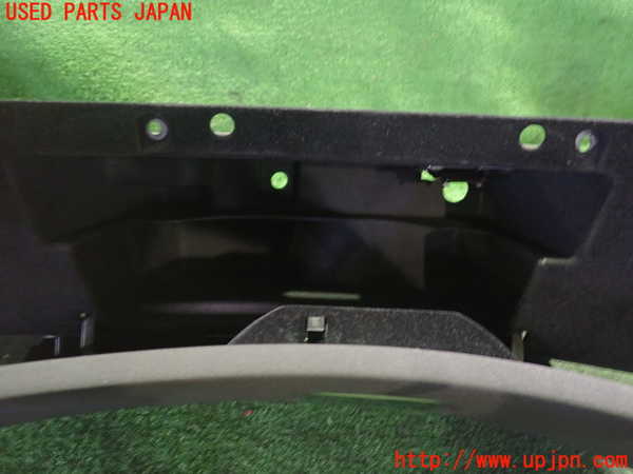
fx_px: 549
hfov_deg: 60.0
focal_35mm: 30
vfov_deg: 46.8
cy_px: 237
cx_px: 316
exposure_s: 1/10
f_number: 2.3
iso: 800
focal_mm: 5.4
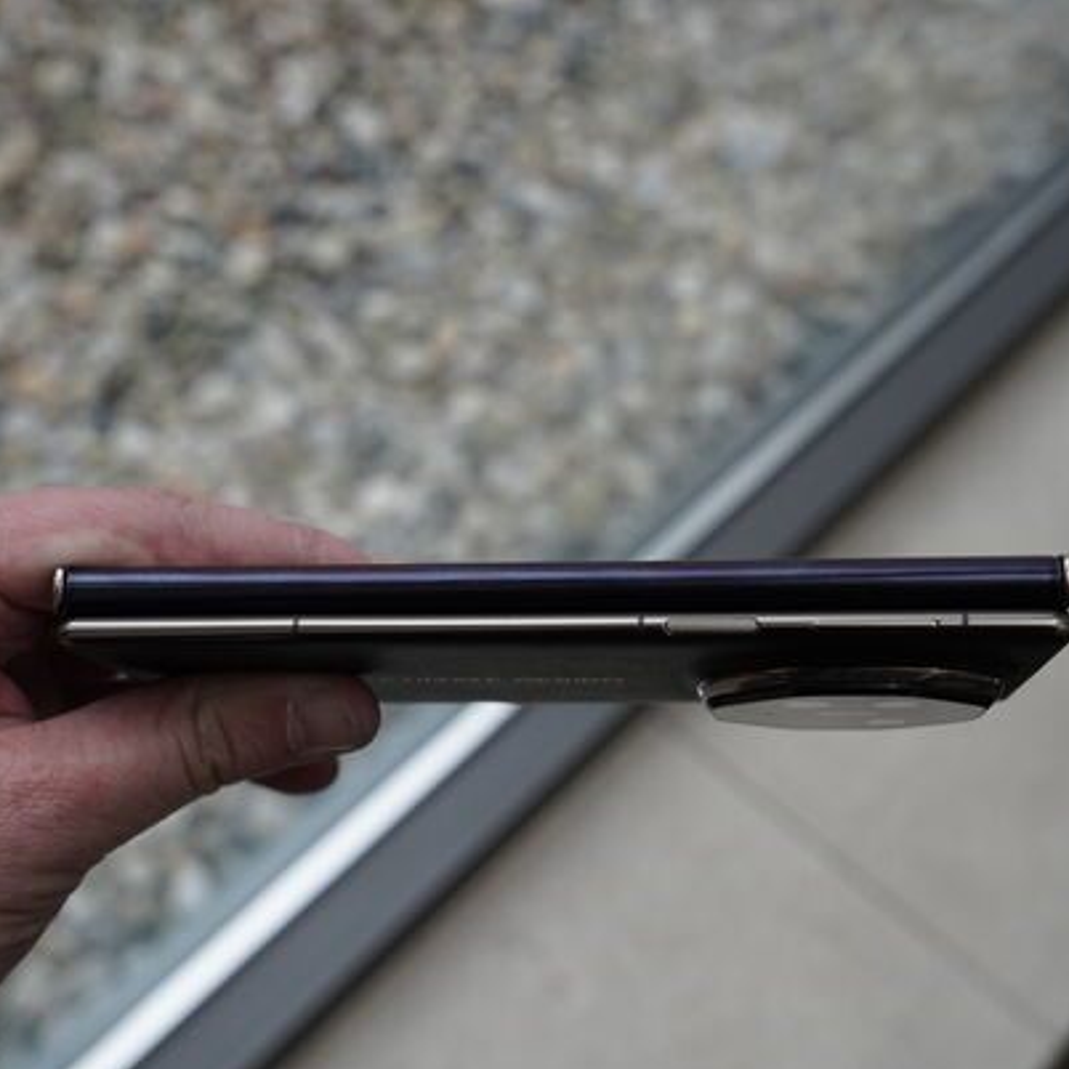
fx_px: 1677
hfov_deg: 35.3
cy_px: 541
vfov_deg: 35.4
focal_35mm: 48
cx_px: 508
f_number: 6.3
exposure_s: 1/160
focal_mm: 37
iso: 1600
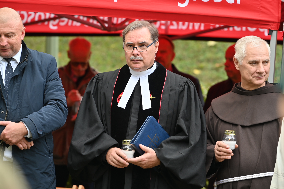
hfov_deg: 11.4
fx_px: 1420
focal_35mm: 180
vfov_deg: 7.6
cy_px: 94
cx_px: 142
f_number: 4.5
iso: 100
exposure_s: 1/125
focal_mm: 180
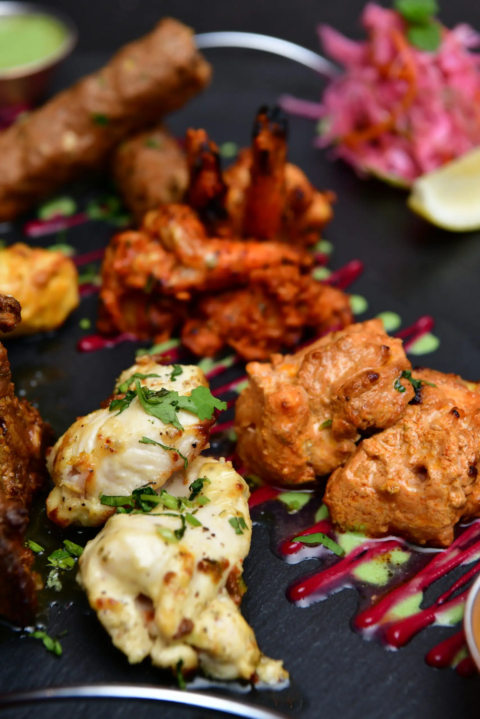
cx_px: 240
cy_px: 360
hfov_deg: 19.5
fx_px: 1400
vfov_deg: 28.8
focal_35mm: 70
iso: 320
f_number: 6.3
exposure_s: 1/160
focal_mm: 70
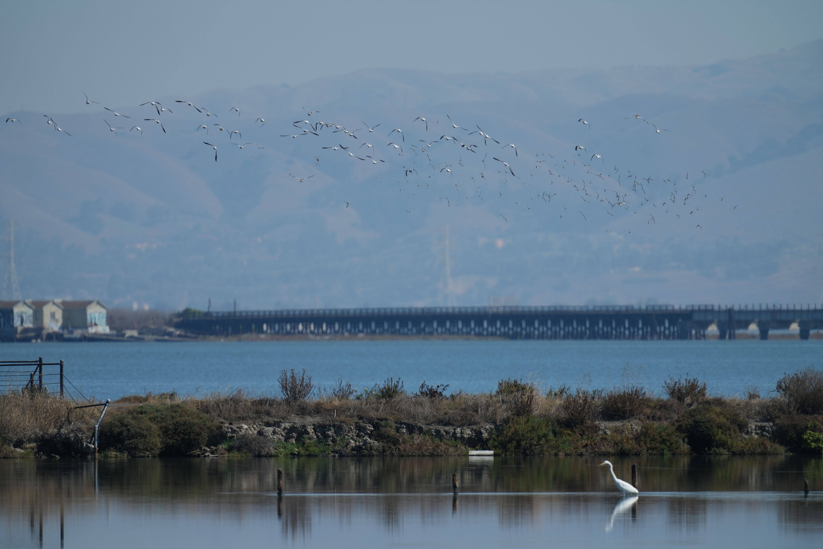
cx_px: 412
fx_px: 13716
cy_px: 274
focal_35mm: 600
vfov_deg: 2.3
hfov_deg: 3.4
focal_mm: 600
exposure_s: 1/2000
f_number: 5.6
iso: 320
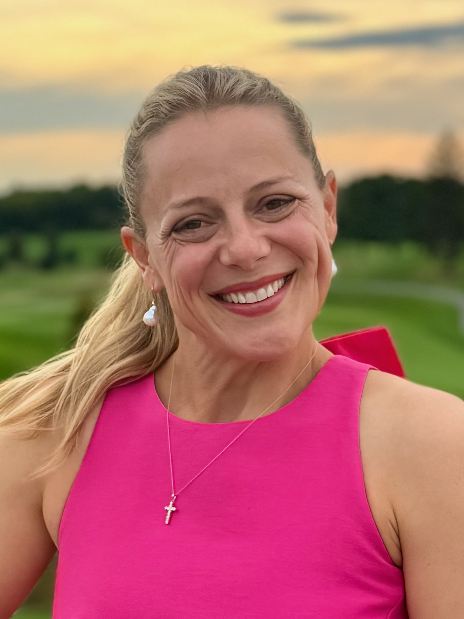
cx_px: 232
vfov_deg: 71.6
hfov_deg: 56.8
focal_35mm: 24
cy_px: 310
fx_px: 429
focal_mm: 6.76
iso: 80
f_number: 1.78
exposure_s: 1/2506
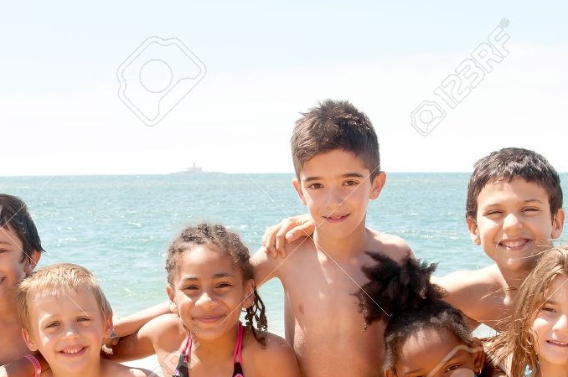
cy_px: 353
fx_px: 1087
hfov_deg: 29.3
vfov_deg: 19.3
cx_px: 308
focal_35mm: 69
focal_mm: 24
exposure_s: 1/400
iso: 200
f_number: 8
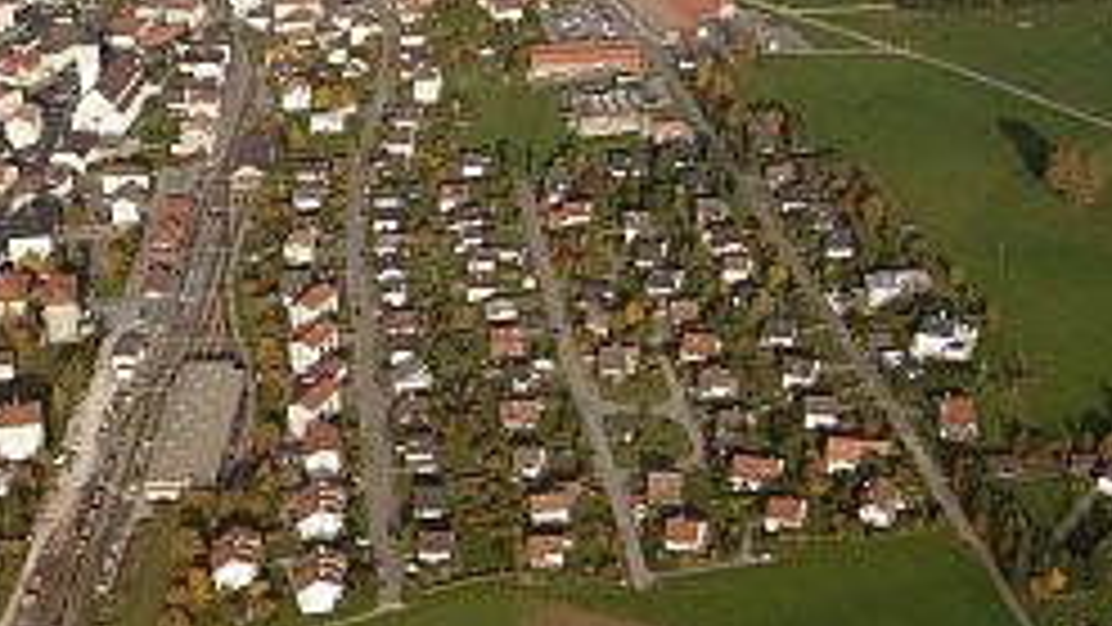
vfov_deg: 13.9
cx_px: 135
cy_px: 218
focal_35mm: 87
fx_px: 2566
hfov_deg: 23.9
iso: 64
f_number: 2.8
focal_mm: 7.8
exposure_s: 1/836
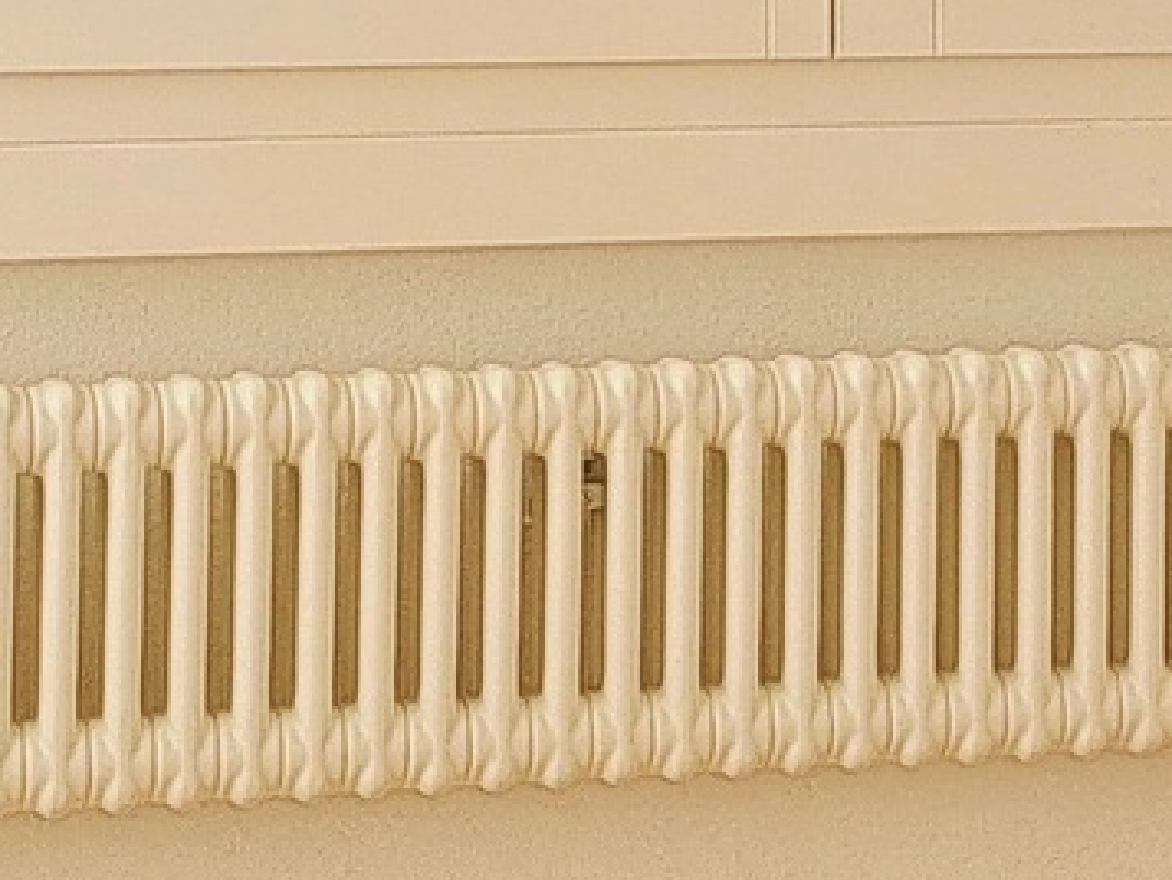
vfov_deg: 8.5
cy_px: -177
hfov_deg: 11.5
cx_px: 801
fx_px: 5825
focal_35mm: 172
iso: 50
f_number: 1.8
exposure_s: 1/196
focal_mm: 5.23
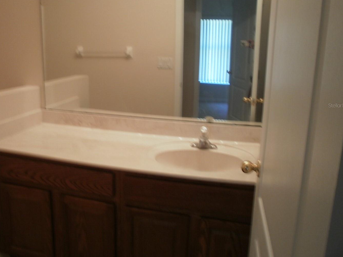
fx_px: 307
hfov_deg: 58.1
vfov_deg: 45.2
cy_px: 105
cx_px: 148
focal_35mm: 31
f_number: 2.6
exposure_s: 1/25
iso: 125
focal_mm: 4.65
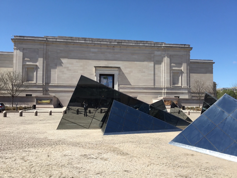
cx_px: 118
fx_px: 212
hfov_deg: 58.4
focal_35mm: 31
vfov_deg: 45.4
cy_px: 89
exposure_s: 1/1294
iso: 25
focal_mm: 3.3
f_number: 2.4
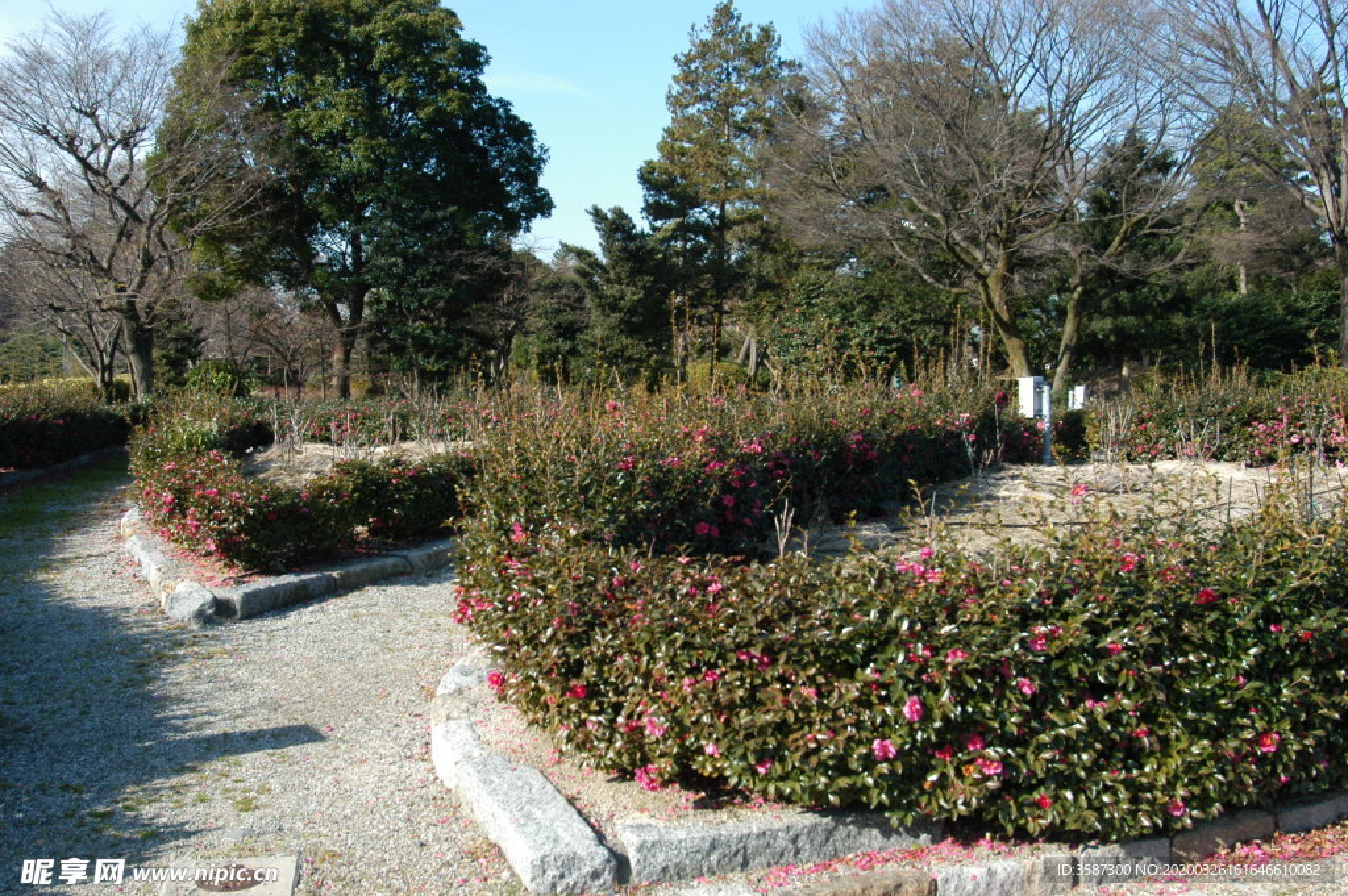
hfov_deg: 53.2
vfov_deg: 36.8
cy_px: 448
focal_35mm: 36
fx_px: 1347
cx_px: 674
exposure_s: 1/200
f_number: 7.1
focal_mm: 24
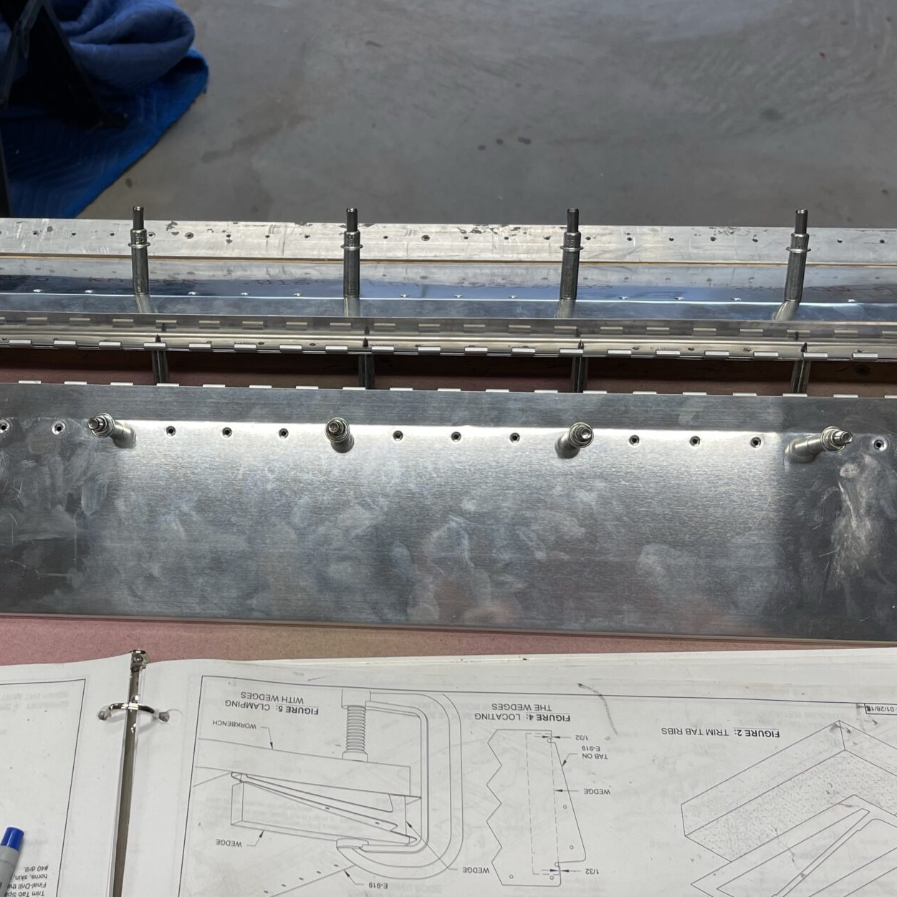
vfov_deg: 36.1
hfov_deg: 35.7
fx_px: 1378
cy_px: 464
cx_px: 296
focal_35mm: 47
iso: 50
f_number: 1.6
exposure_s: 1/120
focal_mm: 5.1
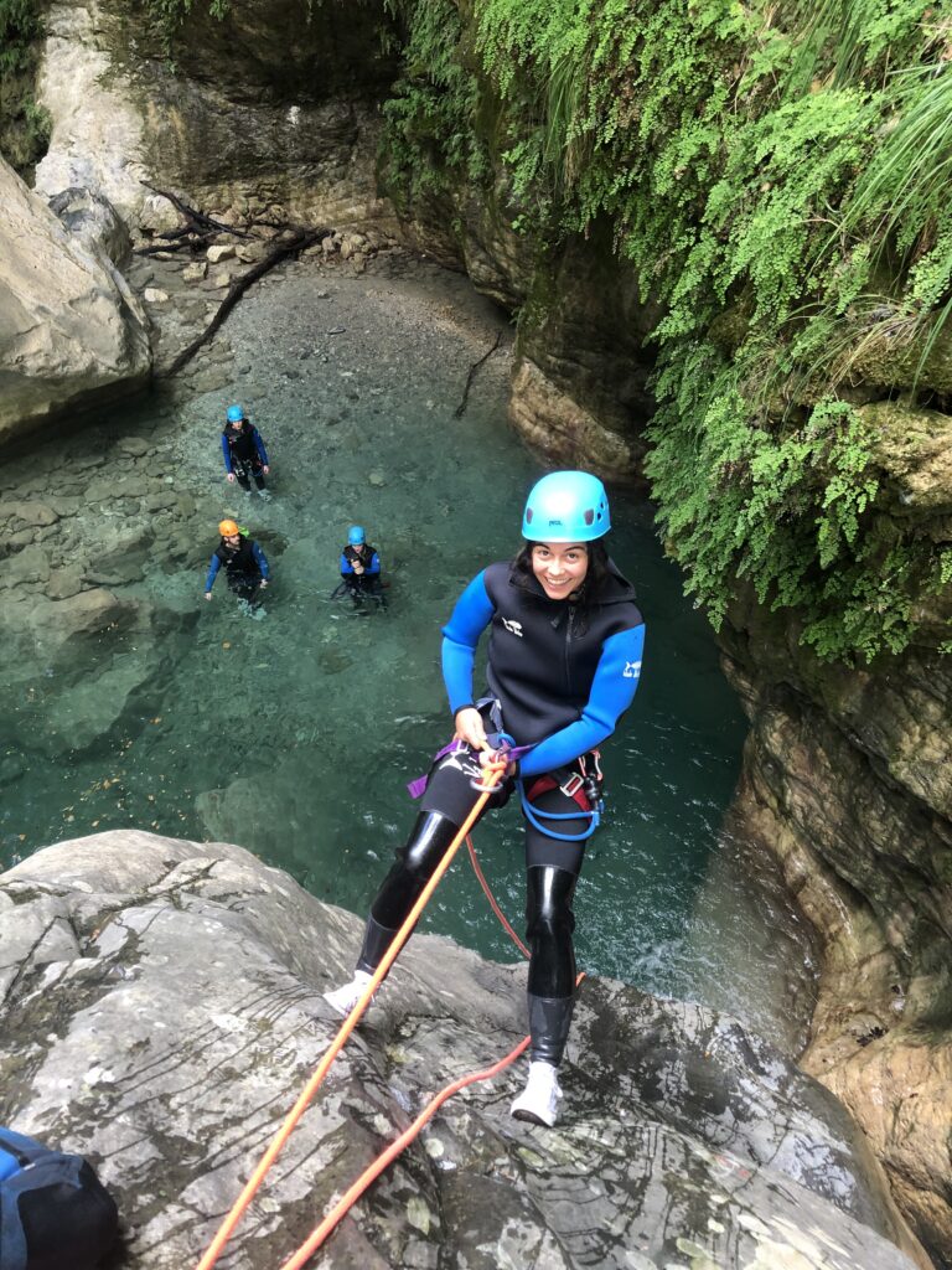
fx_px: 1027
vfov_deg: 63.4
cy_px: 635
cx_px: 476
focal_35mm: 28
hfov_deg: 49.7
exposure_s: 1/40
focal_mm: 3.99
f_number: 1.8
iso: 32
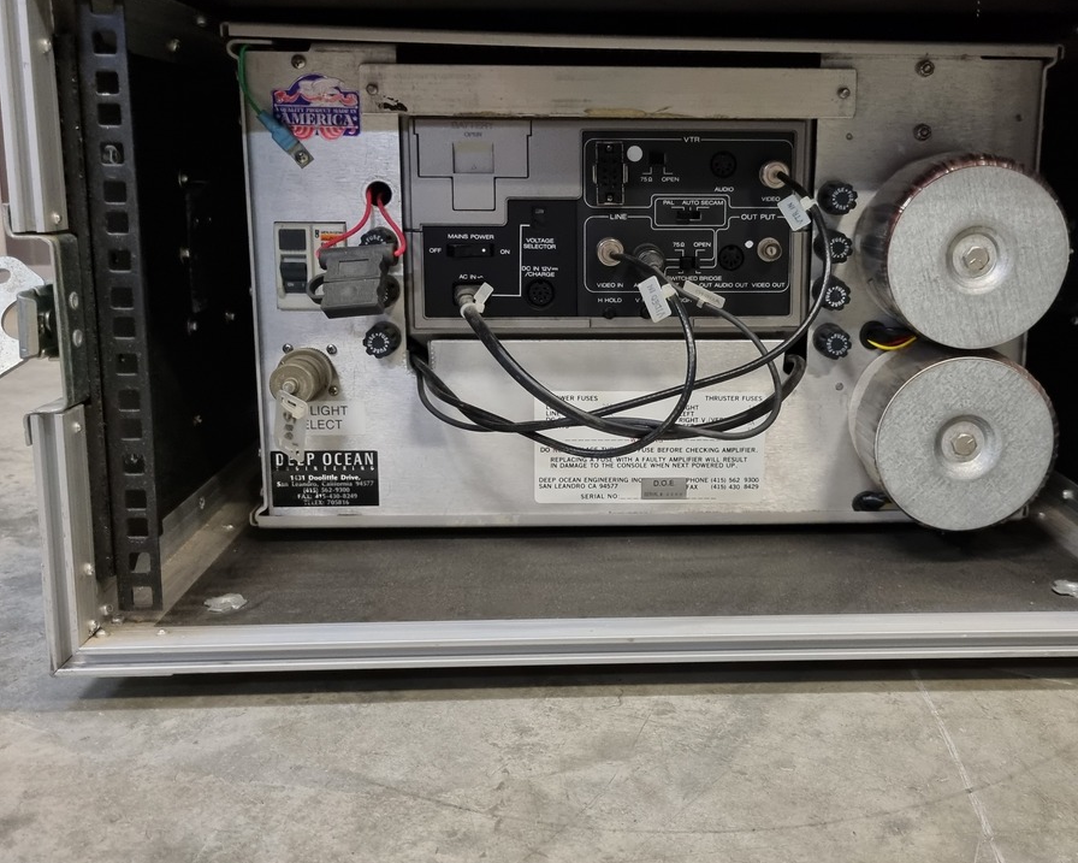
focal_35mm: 34
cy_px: 363
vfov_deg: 43.2
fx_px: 1085
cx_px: 626
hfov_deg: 52.6
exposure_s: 1/50
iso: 640
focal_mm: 5.4
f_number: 1.8
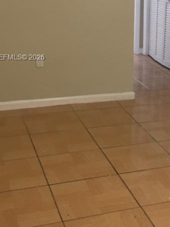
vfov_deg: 25.4
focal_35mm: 76
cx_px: 176
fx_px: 498
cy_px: 58
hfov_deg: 18.8
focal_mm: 4.15
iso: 80
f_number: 2.2
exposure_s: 1/30
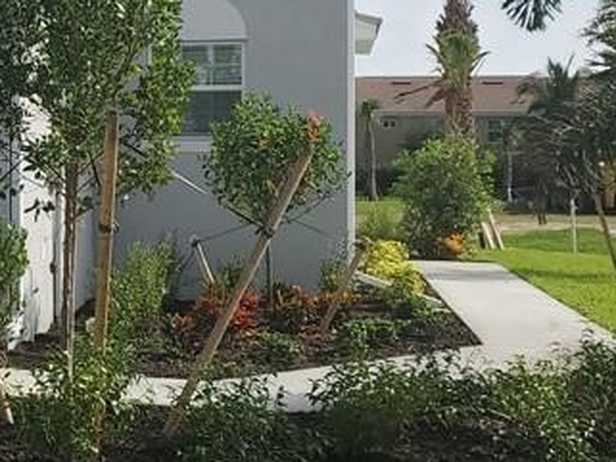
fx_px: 1478
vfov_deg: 17.8
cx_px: -203
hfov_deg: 21.2
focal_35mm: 83
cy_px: 163
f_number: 2.4
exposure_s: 1/1575
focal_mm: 4.3
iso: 50
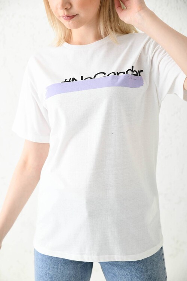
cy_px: 140
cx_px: 94
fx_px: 545
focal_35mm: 70
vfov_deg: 28.8
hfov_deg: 19.5
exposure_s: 1/160
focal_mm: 70
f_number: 5.6
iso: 100
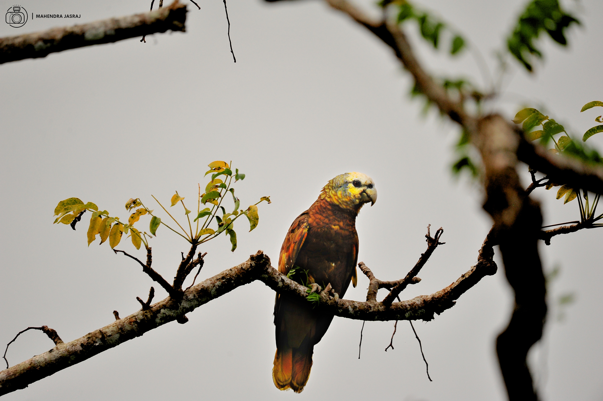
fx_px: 10043
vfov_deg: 2.3
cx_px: 302
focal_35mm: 600
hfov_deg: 3.4
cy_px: 200
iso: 1600
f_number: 6.3
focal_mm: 600
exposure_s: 1/200
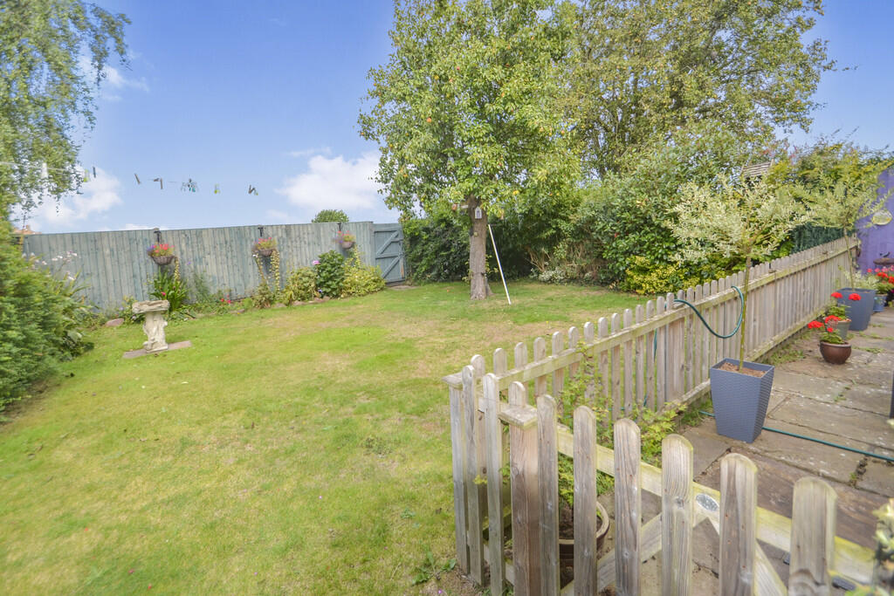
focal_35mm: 15
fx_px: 373
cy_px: 298
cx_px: 447
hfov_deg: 100.4
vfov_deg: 77.3
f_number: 4
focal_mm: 10
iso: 100
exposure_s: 1/200
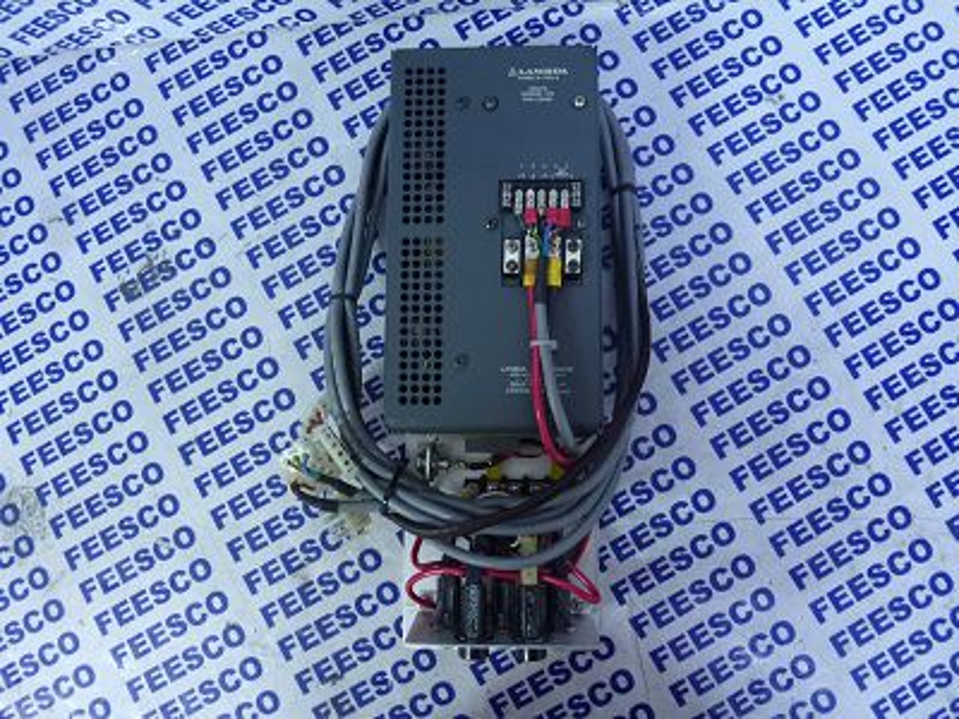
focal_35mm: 24
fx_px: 665
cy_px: 360
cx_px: 480
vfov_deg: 56.8
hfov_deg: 71.6
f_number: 3.3
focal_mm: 4.3
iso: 200
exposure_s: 1/5
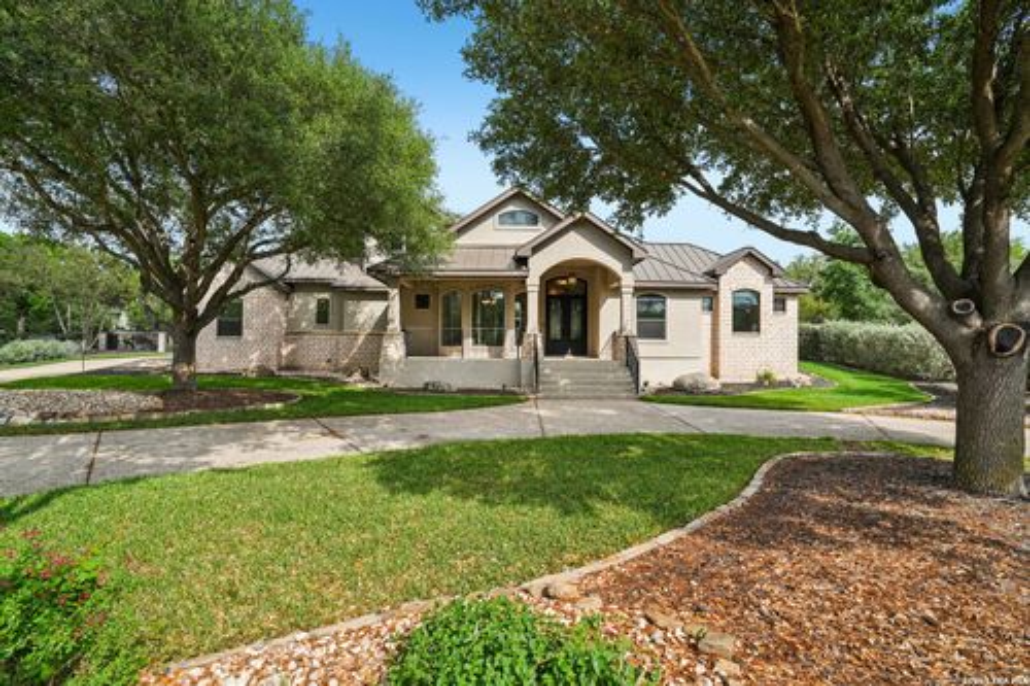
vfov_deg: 73.7
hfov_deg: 96.8
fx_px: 458
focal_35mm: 16
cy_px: 343
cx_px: 515
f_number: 8
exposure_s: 1/250
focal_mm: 16
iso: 200
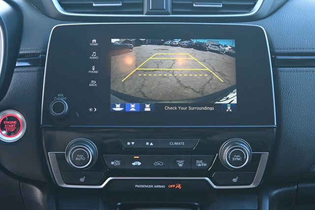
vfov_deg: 18.2
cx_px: 158
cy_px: 105
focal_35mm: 75
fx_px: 656
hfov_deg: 27.0
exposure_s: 1/125
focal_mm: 50
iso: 1600
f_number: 6.3
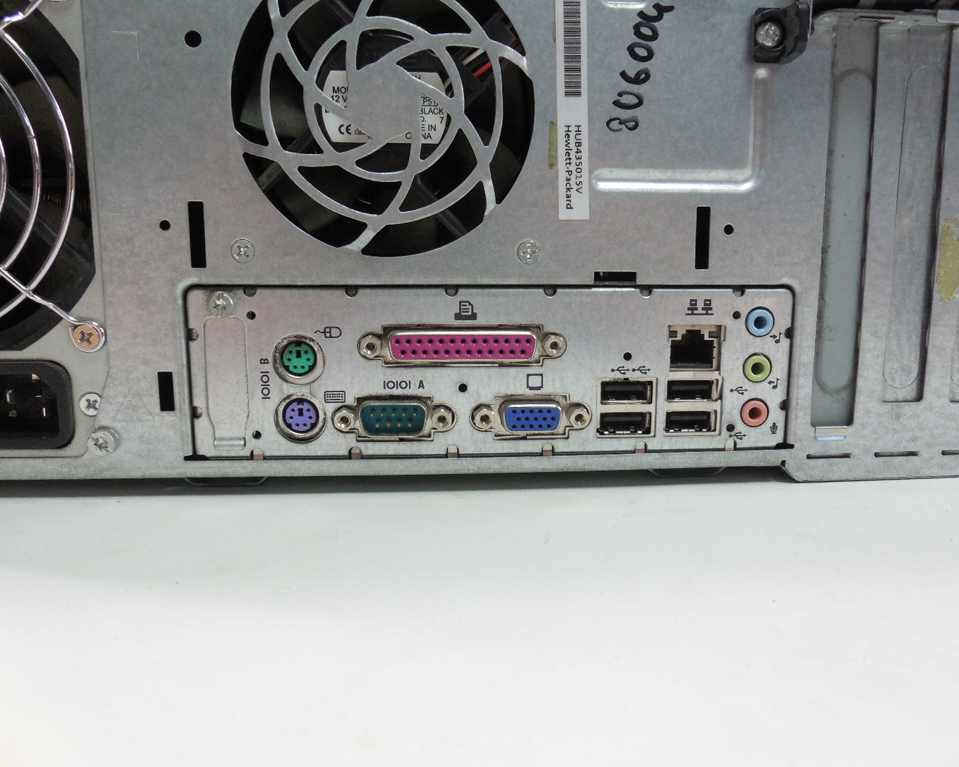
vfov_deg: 51.5
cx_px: 519
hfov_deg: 62.1
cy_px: 392
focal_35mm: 28
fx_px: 795
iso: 280
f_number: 3.5
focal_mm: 4.6
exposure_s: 1/30
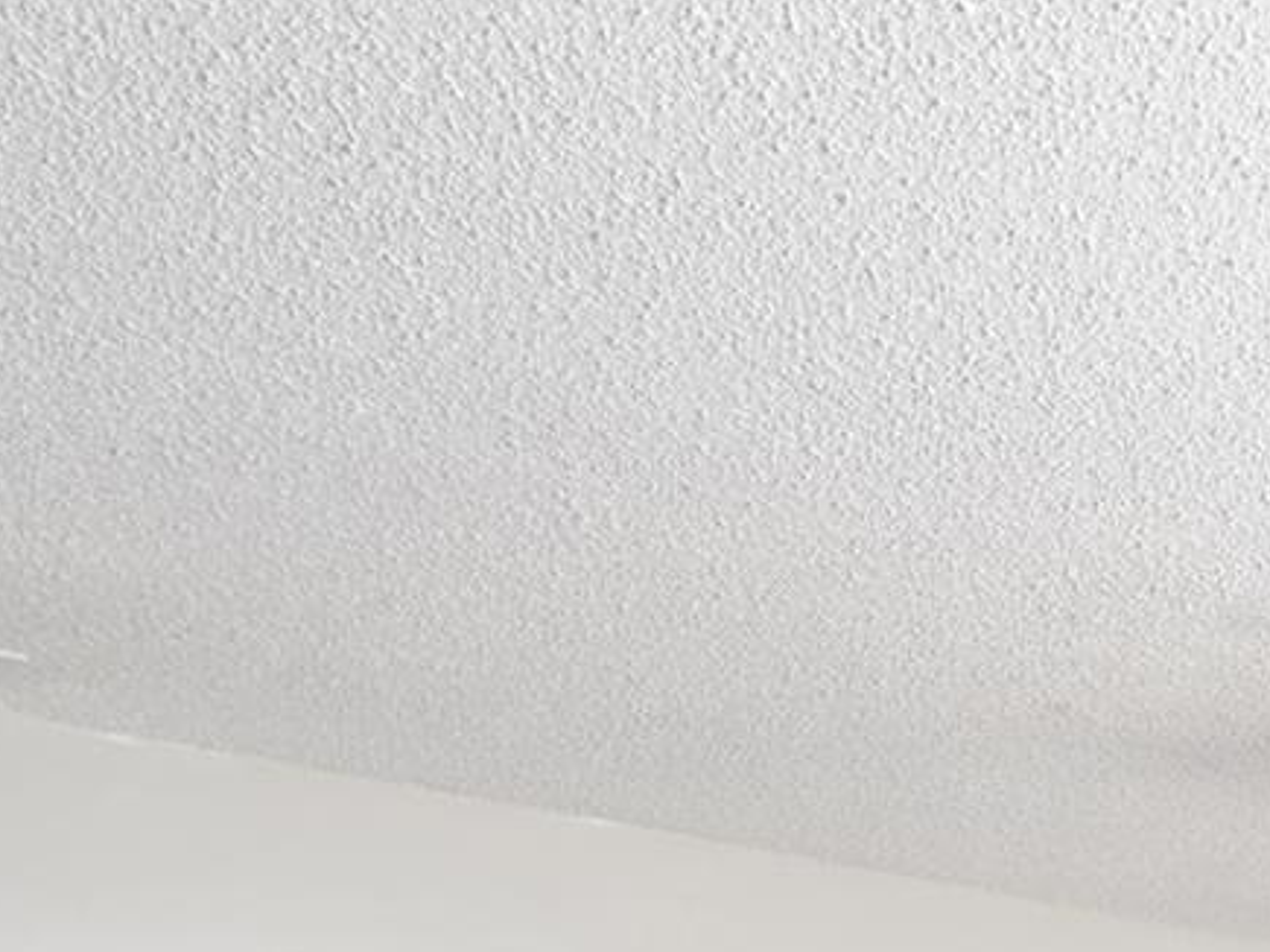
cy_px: 1405
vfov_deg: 22.7
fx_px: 1944
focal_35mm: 53
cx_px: 1191
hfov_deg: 33.8
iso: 800
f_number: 3.5
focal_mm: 10
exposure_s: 1/350
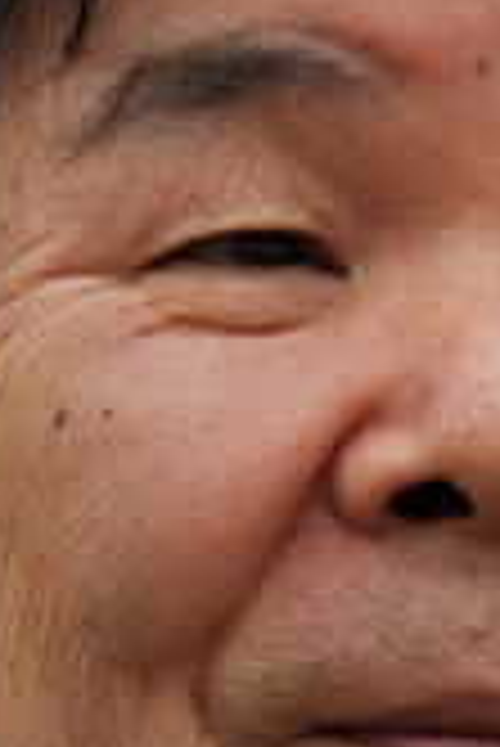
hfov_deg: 2.6
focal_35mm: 539
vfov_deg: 3.8
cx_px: 342
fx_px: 11205
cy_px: 866
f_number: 2.8
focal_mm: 80
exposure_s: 1/640
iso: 400
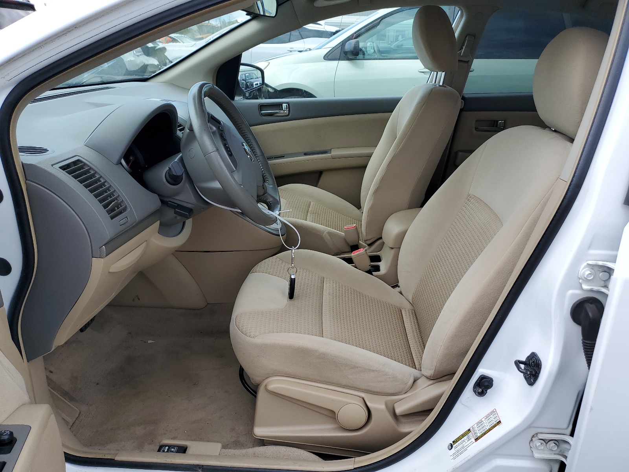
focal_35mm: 26
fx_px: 472
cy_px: 236
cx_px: 314
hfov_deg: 67.3
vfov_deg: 53.1
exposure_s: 1/1000
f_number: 1.5
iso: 50
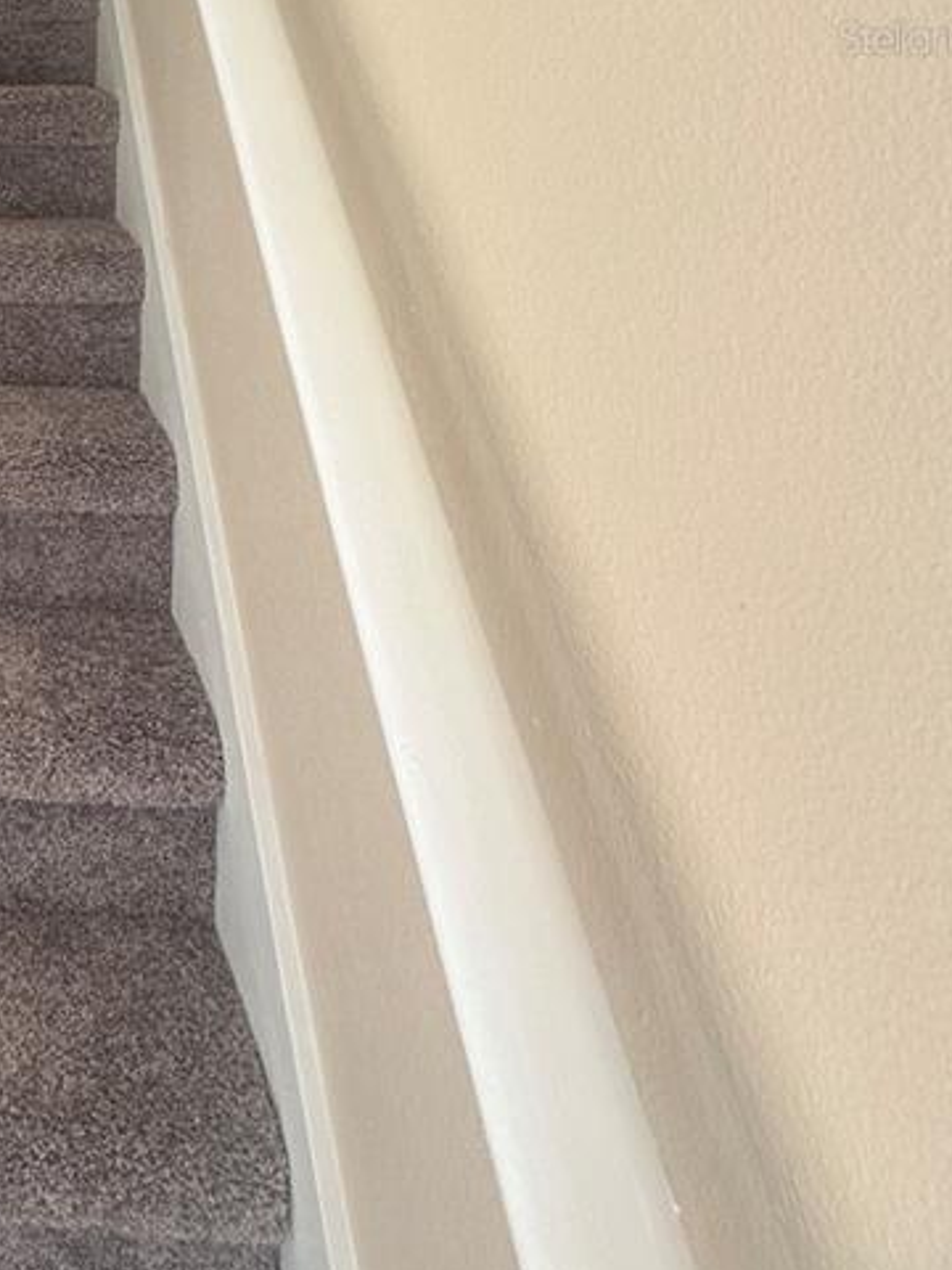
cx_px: -164
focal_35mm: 35
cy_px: 37
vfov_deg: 45.5
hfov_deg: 33.7
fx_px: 1283
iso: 50
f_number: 2.2
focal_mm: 2.22
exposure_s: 1/99
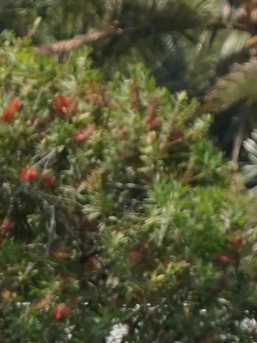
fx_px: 21168
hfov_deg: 0.7
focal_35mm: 2139
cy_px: 263
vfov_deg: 0.9
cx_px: 685
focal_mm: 332
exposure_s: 1/2000
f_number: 6.3
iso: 640
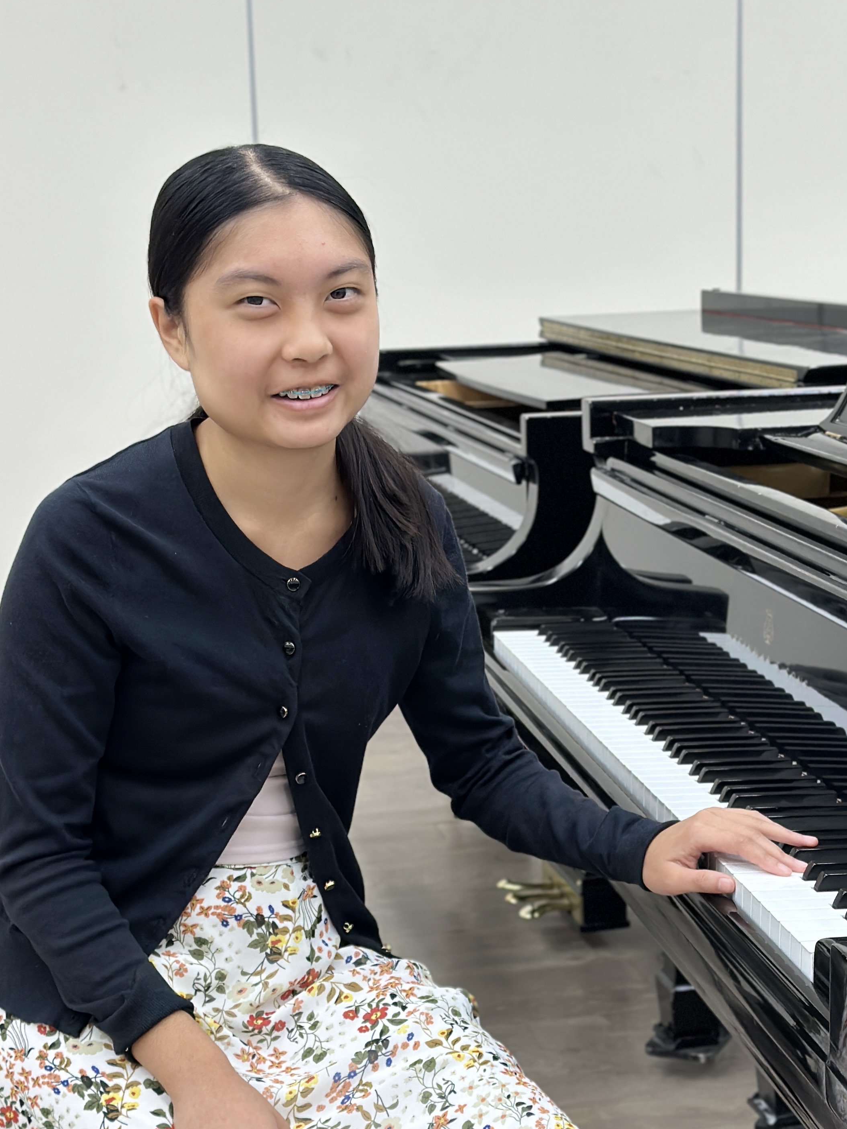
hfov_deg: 21.3
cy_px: 666
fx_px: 2251
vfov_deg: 28.1
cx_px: 505
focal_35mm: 69
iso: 160
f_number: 1.78
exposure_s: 1/125
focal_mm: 6.86
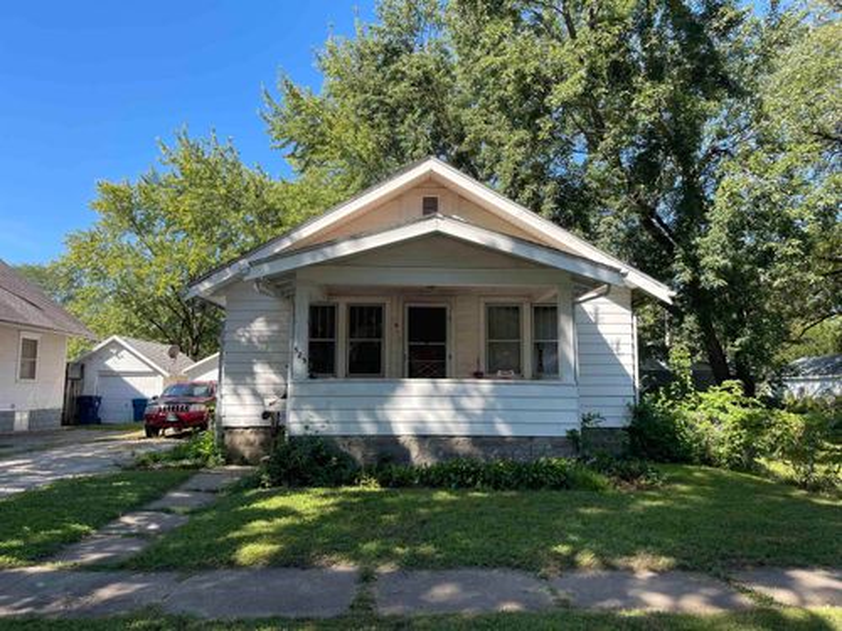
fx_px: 608
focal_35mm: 25
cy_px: 316
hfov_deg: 69.4
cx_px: 421
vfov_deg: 54.9
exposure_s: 1/1188
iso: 32
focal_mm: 5.1
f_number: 1.6
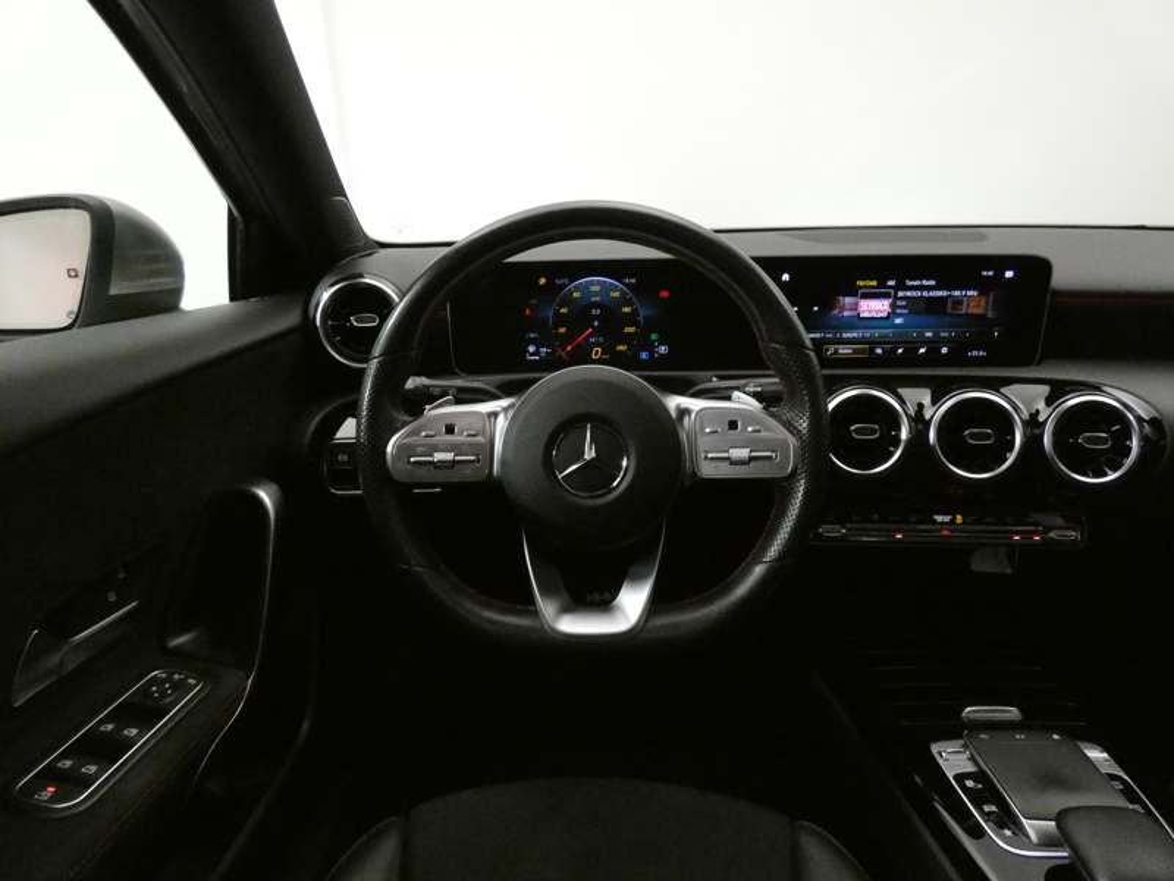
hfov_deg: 81.7
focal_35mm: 20
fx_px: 678
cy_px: 440
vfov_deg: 66.0
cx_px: 587
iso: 1600
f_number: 2.8
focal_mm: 3.6
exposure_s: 1/50
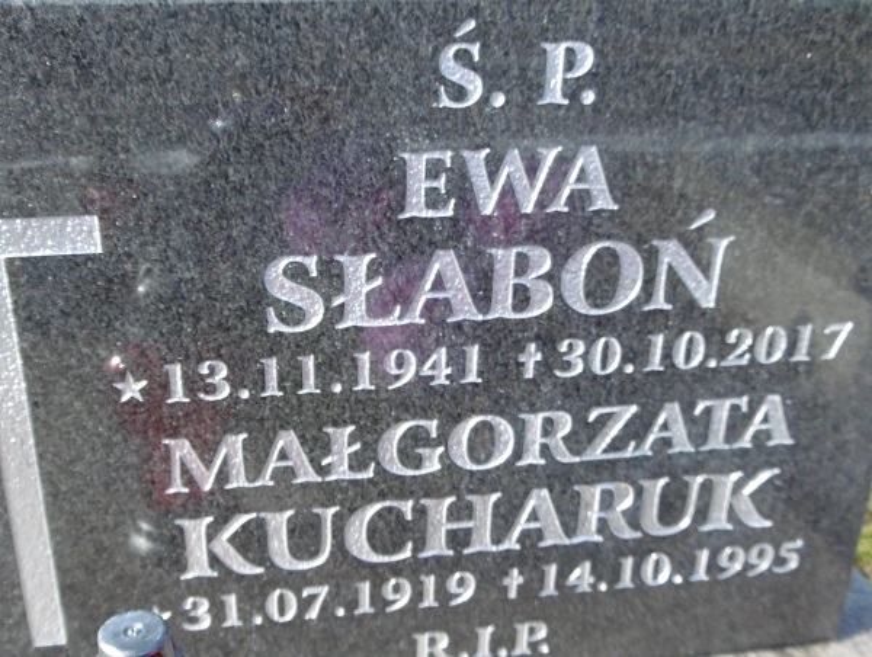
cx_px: 436
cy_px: 328
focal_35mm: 24
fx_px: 606
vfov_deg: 57.0
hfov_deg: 71.5
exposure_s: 1/320
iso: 100
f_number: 3.1
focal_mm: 4.3
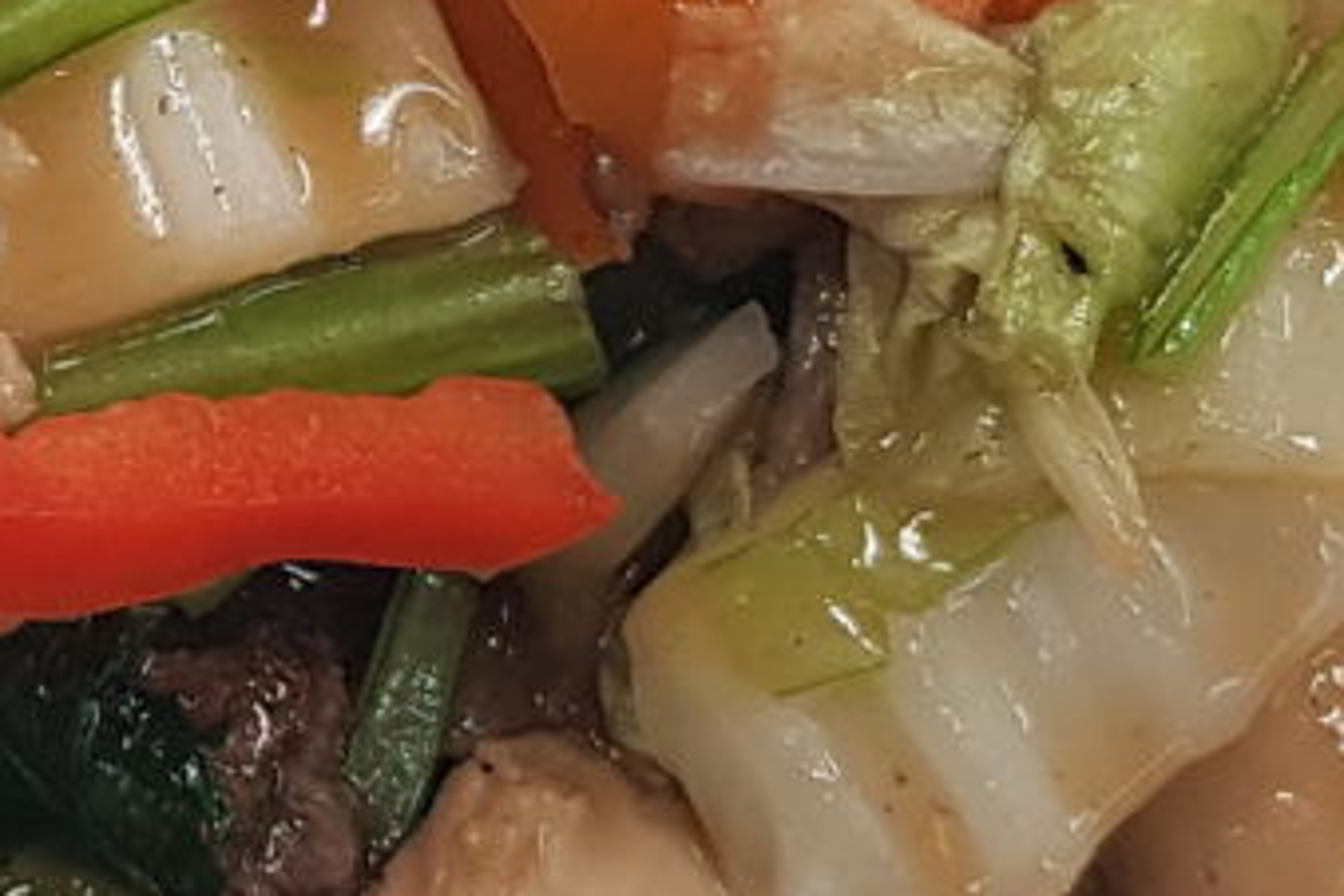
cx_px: -71
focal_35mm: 153
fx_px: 5712
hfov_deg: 13.2
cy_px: 115
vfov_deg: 8.9
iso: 80
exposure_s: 1/50
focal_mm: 4.2
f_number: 1.7
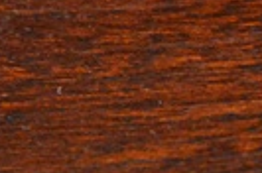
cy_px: -205
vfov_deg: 2.6
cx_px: -148
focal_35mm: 520
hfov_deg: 4.0
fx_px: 3775
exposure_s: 1/60
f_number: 5.3
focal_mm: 46
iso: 2800
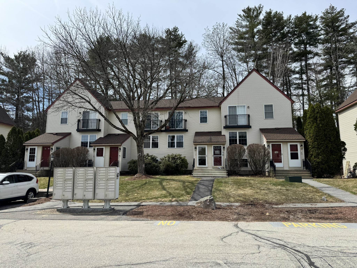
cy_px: 134
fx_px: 248
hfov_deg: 71.6
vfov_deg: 56.8
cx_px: 178
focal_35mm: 24
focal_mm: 6.76
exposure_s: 1/3597
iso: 80
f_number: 1.78
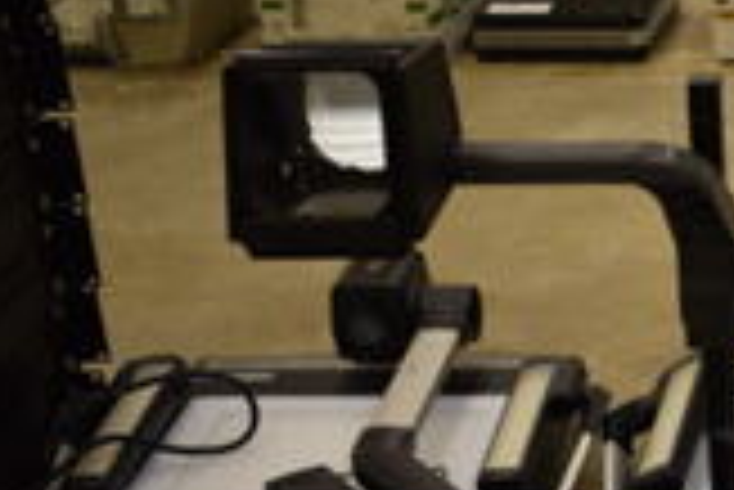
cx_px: 977
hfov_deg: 18.6
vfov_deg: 13.3
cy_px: 517
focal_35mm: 101
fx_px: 2071
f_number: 3.8
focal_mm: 23
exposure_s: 1/160
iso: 800
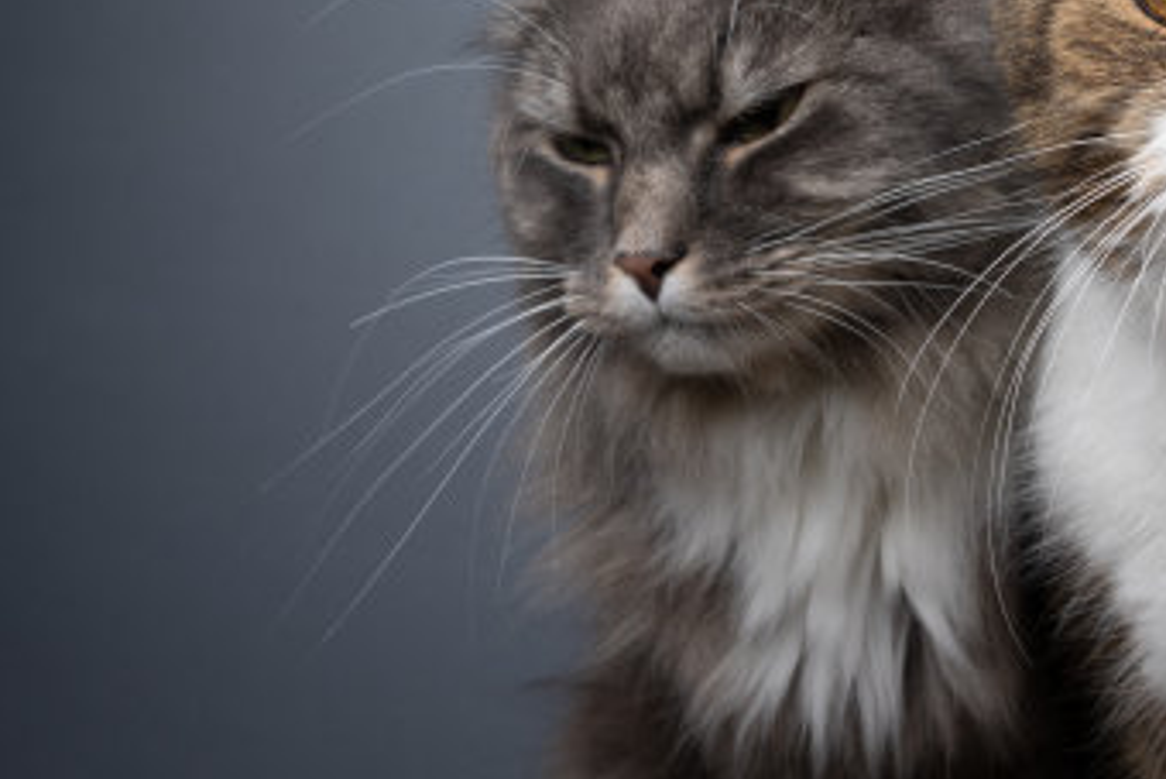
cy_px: 134
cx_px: 1015
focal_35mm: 63
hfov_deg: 30.7
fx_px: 2041
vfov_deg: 21.3
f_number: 11
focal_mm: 35
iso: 200
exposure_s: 1/200
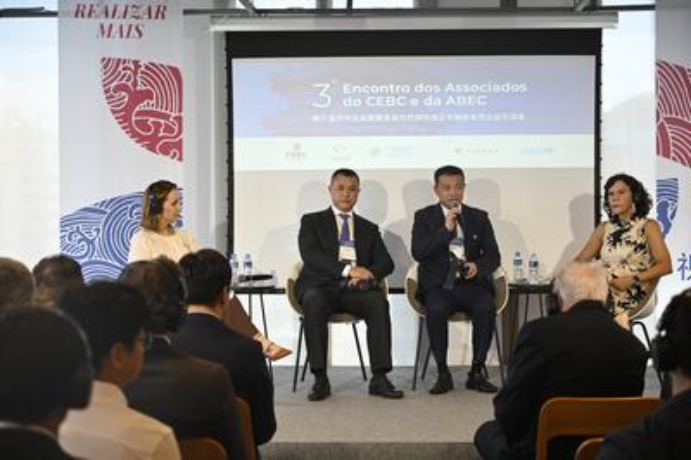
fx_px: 1342
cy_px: 230
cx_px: 346
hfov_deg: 28.9
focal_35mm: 70
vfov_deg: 19.4
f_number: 4
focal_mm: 70
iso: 800
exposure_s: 1/125
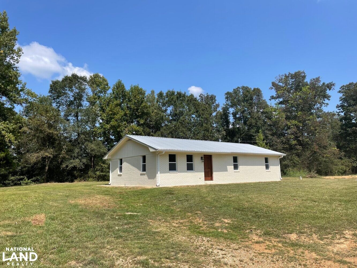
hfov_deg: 67.3
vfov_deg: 53.1
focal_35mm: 26
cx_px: 178
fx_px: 268
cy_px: 134
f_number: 1.6
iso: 32
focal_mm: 4.2
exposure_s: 1/3731
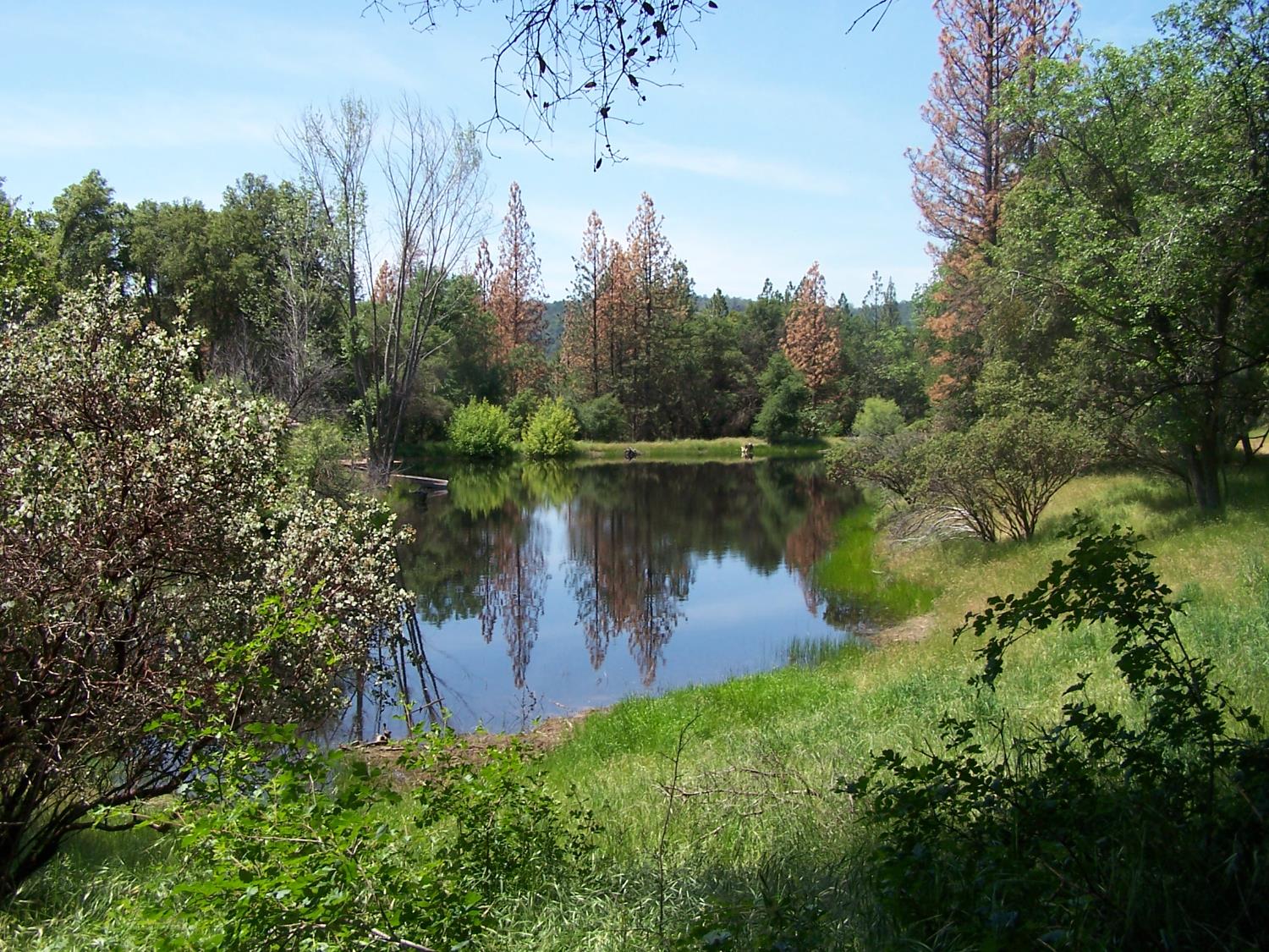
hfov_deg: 49.0
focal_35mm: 38
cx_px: 634
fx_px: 1393
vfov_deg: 37.7
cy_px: 476
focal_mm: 6.3
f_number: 4
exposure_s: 1/350
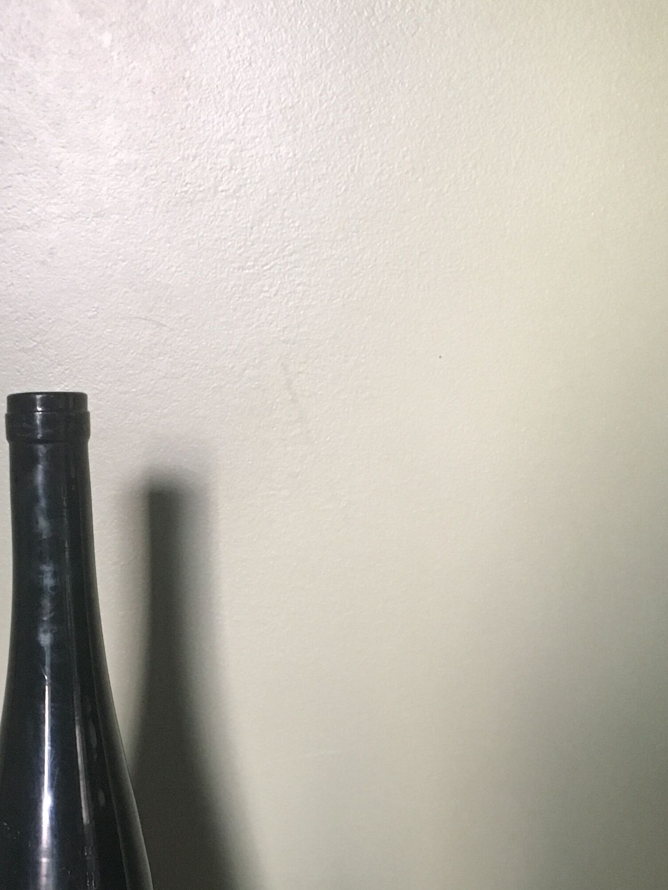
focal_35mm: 58
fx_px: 1492
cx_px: 128
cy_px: 696
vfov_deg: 32.4
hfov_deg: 24.8
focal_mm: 4.15
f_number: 2.2
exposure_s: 1/33
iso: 250
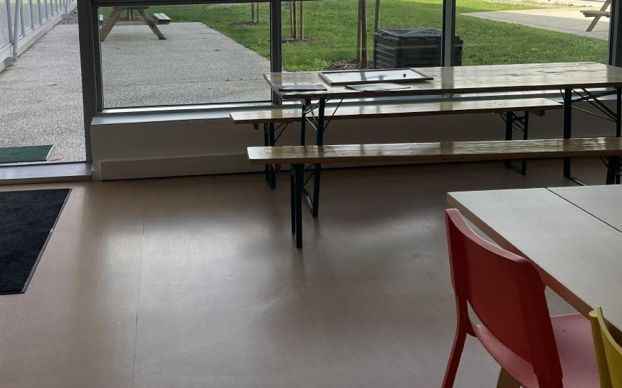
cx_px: 222
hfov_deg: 48.7
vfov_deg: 31.2
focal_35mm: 40
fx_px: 678
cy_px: 83
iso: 32
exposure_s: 1/396
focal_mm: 4.2
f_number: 1.6
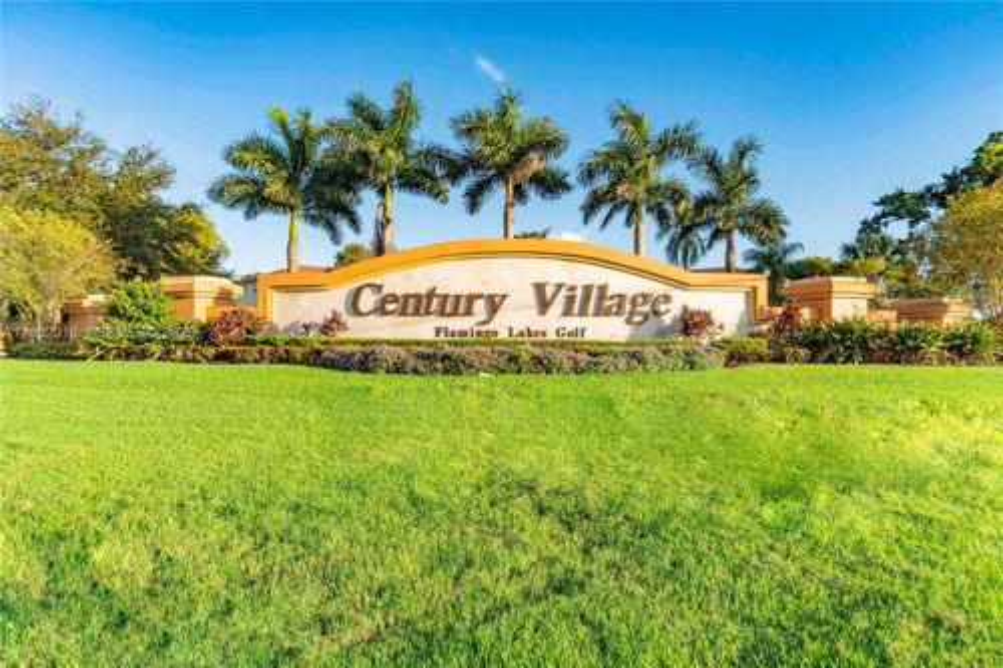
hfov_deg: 85.4
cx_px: 502
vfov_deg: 63.2
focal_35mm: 20
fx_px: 543
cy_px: 334
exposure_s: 1/160
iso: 250
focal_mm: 13
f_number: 11
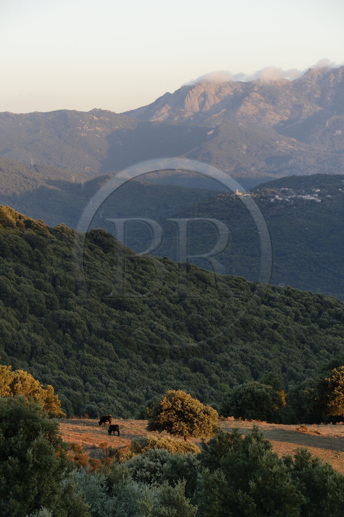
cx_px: 172
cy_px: 258
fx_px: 1607
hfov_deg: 12.2
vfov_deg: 18.3
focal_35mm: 112
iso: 400
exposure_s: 1/125
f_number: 7.1
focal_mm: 112
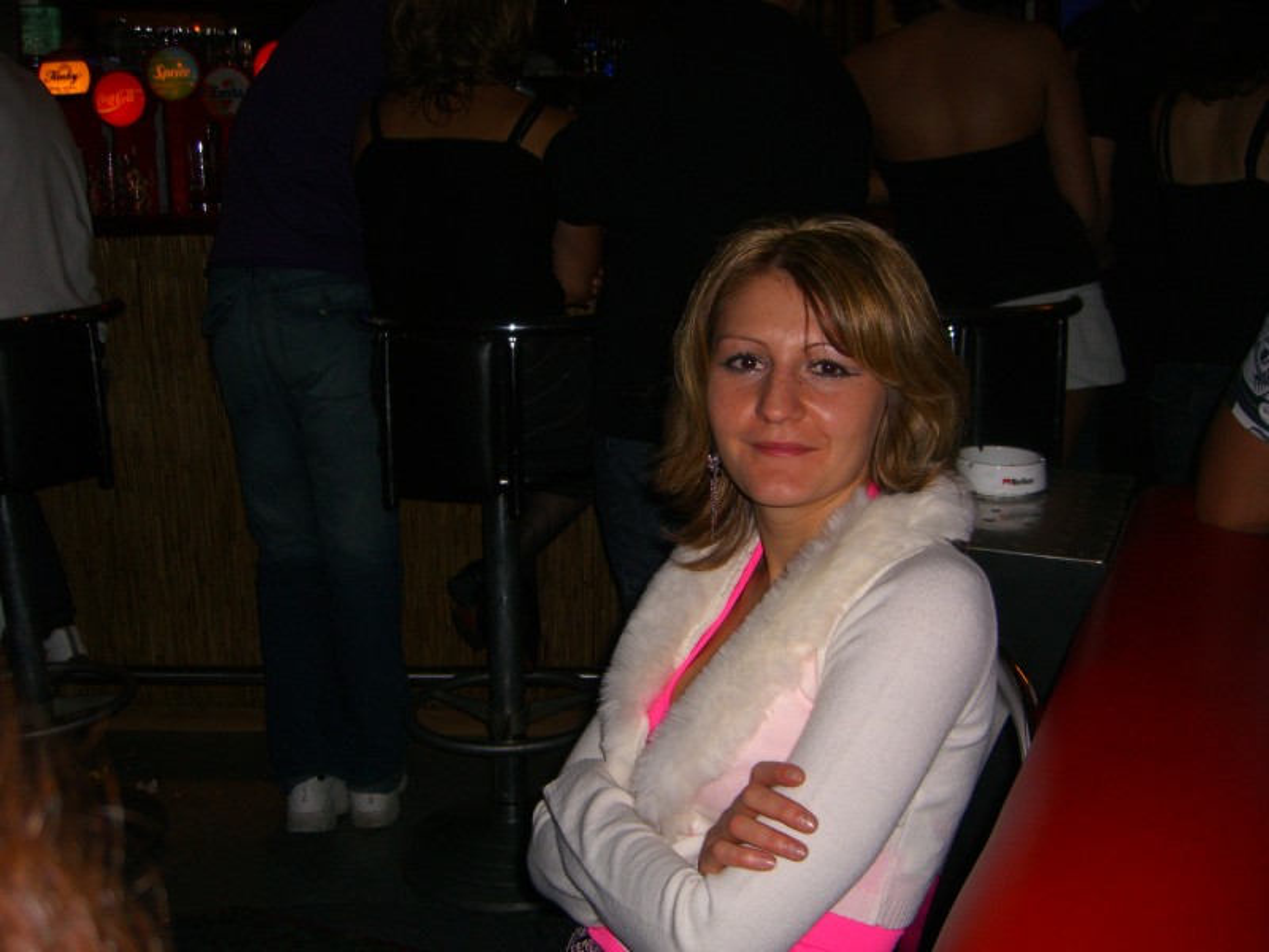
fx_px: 1393
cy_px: 476
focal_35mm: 38
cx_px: 634
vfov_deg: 37.7
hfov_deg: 49.0
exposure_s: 1/60
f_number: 2.8
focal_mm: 7.9
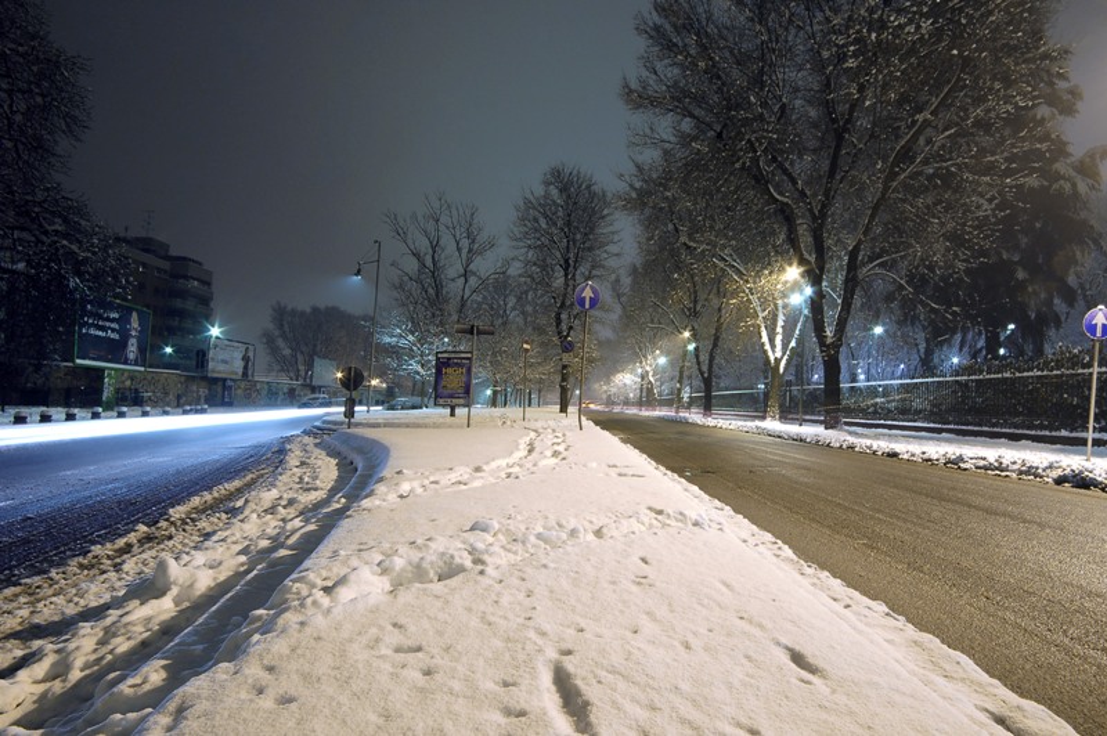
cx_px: 554
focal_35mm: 17
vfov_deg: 69.6
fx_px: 530
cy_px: 368
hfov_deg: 92.5
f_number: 16
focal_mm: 11.5
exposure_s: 8
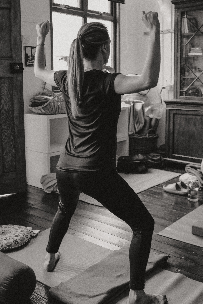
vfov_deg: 43.5
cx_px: 97
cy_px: 135
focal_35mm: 45
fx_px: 381
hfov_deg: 29.9
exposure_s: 1/25
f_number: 2
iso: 2000
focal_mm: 23
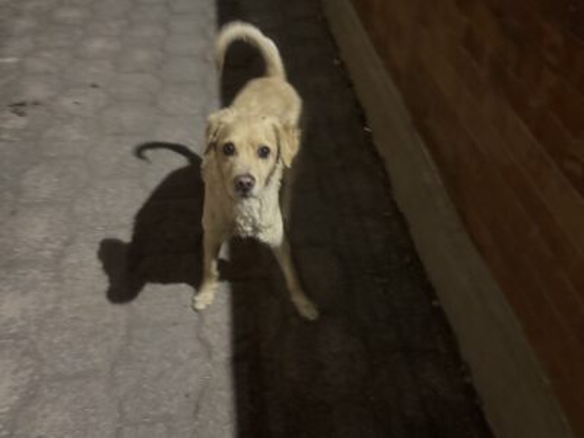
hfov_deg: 71.6
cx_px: 292
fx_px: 405
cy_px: 219
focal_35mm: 24
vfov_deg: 56.8
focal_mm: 6.76
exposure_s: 1/30
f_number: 1.78
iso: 1250
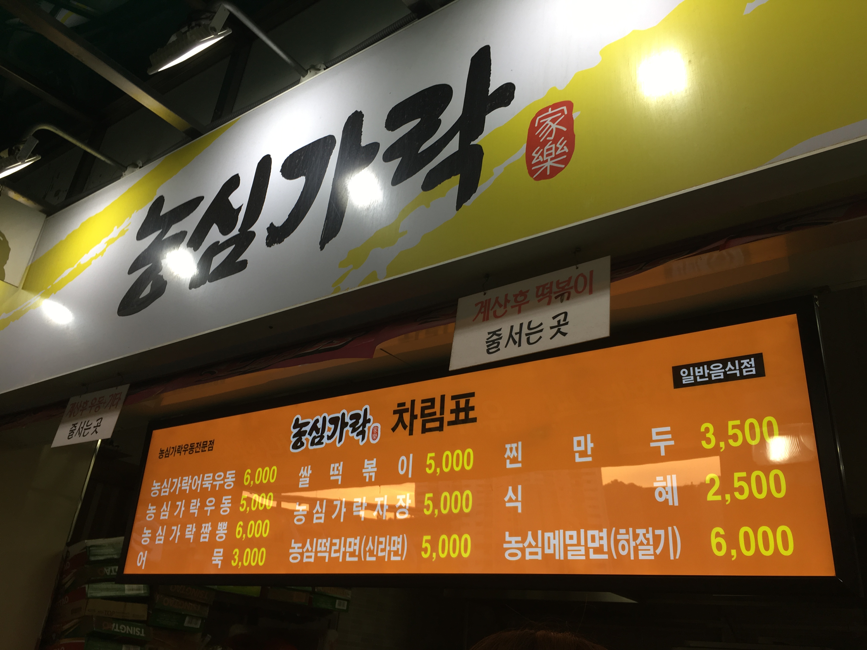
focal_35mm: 29
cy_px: 325
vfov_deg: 48.2
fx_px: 726
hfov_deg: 61.7
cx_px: 434
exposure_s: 1/124
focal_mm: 4.15
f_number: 2.2
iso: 25
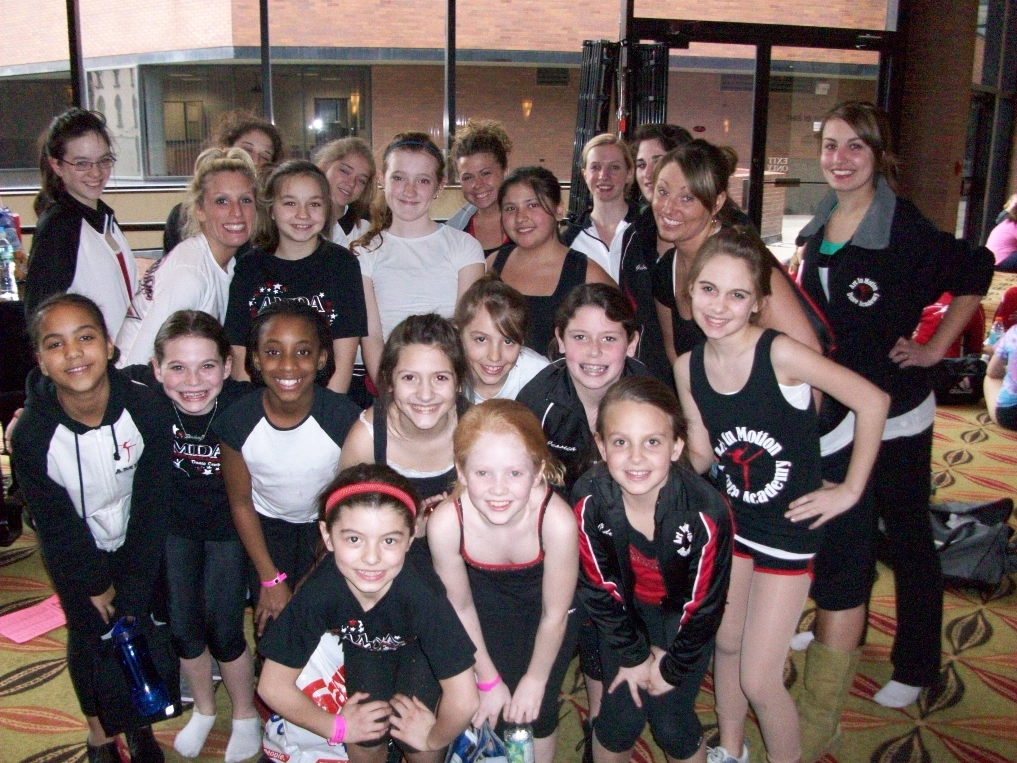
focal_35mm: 34
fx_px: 999
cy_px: 382
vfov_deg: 41.8
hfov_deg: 54.0
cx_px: 508
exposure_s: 1/60
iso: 320
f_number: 2.8
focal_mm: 5.7
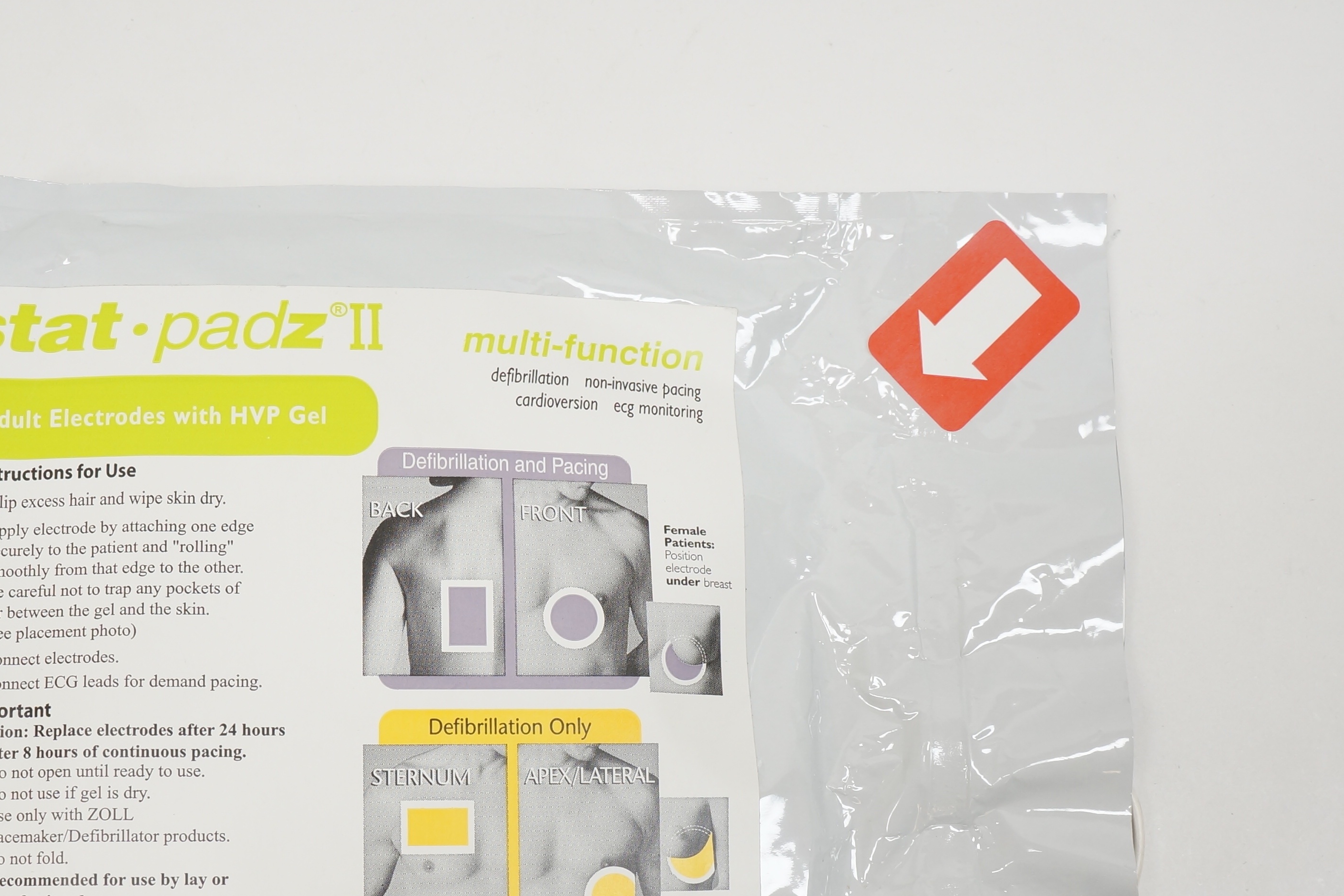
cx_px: 535
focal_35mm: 47
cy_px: 706
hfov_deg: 41.7
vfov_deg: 28.1
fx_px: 1754
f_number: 7.1
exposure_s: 1/60
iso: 400
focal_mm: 18
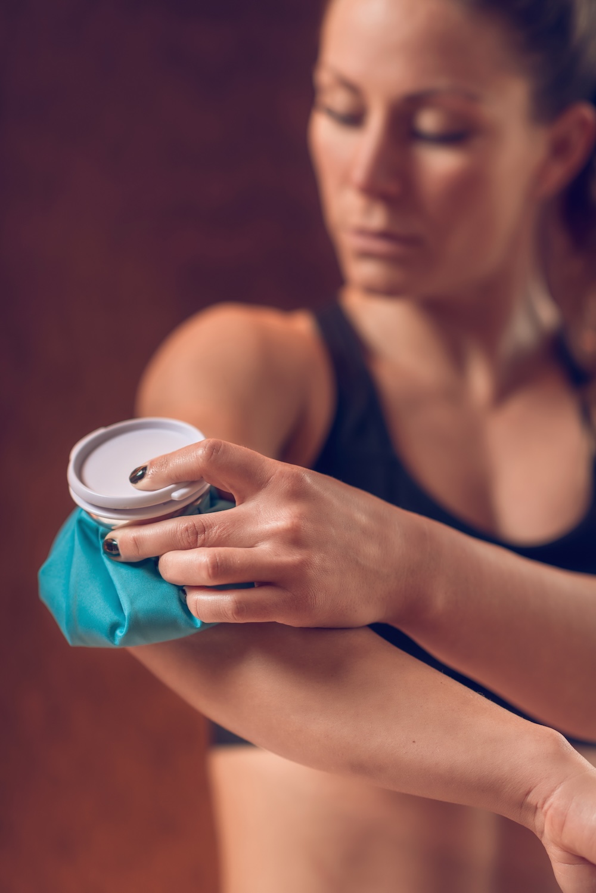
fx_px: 2109
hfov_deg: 16.1
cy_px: 446
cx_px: 298
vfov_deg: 23.9
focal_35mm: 85
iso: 100
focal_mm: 85
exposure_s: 1/160
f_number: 2.2
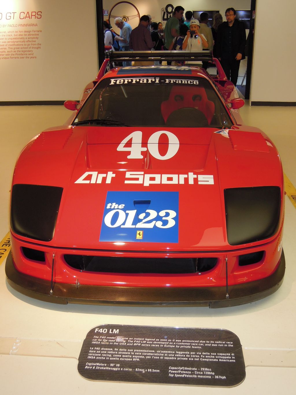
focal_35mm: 40
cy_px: 198
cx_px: 148
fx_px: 456
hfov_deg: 36.0
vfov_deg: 46.8
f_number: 3.3
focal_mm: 7.2
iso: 180
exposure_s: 1/50
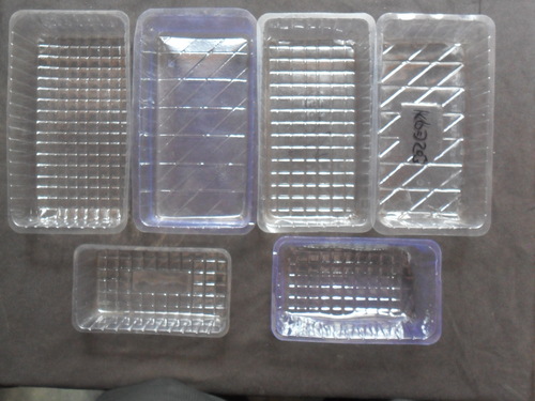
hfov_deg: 50.1
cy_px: 200
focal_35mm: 37
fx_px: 572
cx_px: 268
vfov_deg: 38.7
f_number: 4
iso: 400
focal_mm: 6.6
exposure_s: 1/20
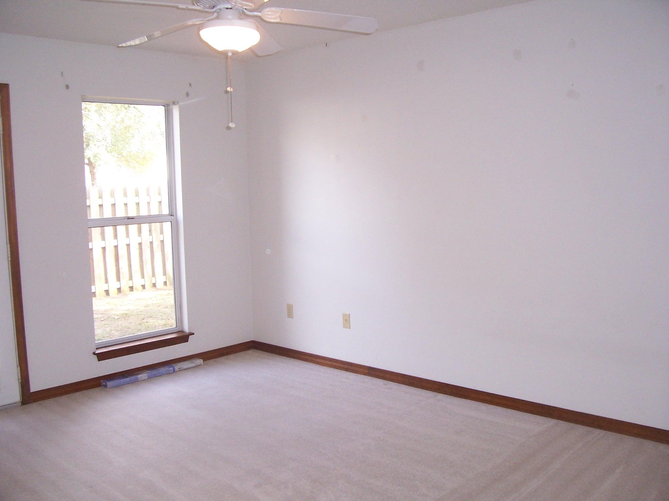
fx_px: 657
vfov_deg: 41.8
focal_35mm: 34
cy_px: 250
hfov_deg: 54.0
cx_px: 334
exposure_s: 1/60
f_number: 2.7
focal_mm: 5.6
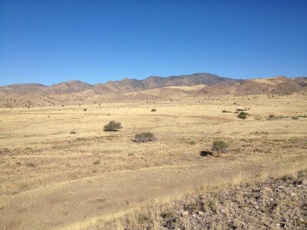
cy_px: 115
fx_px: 310
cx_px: 154
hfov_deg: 52.6
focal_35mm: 35
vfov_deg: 40.7
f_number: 2.4
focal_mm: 4.28
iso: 64
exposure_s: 1/2513
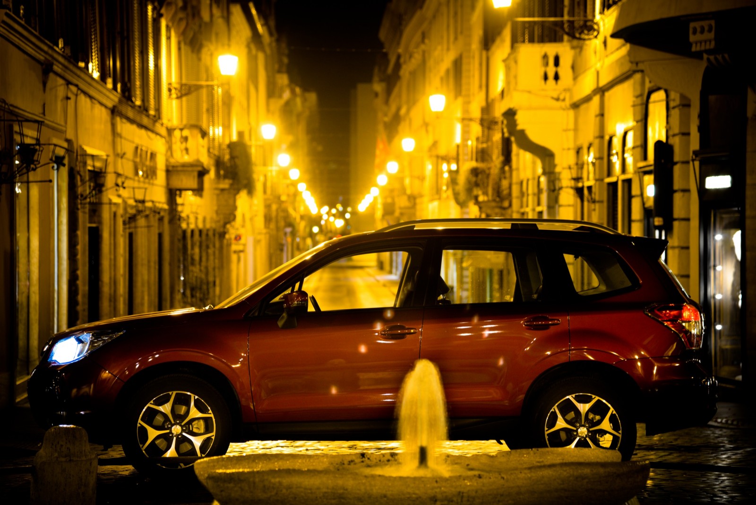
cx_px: 378
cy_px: 252
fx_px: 2521
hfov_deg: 17.1
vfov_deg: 11.4
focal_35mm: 120
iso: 320
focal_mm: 120
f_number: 4
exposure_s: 1/3
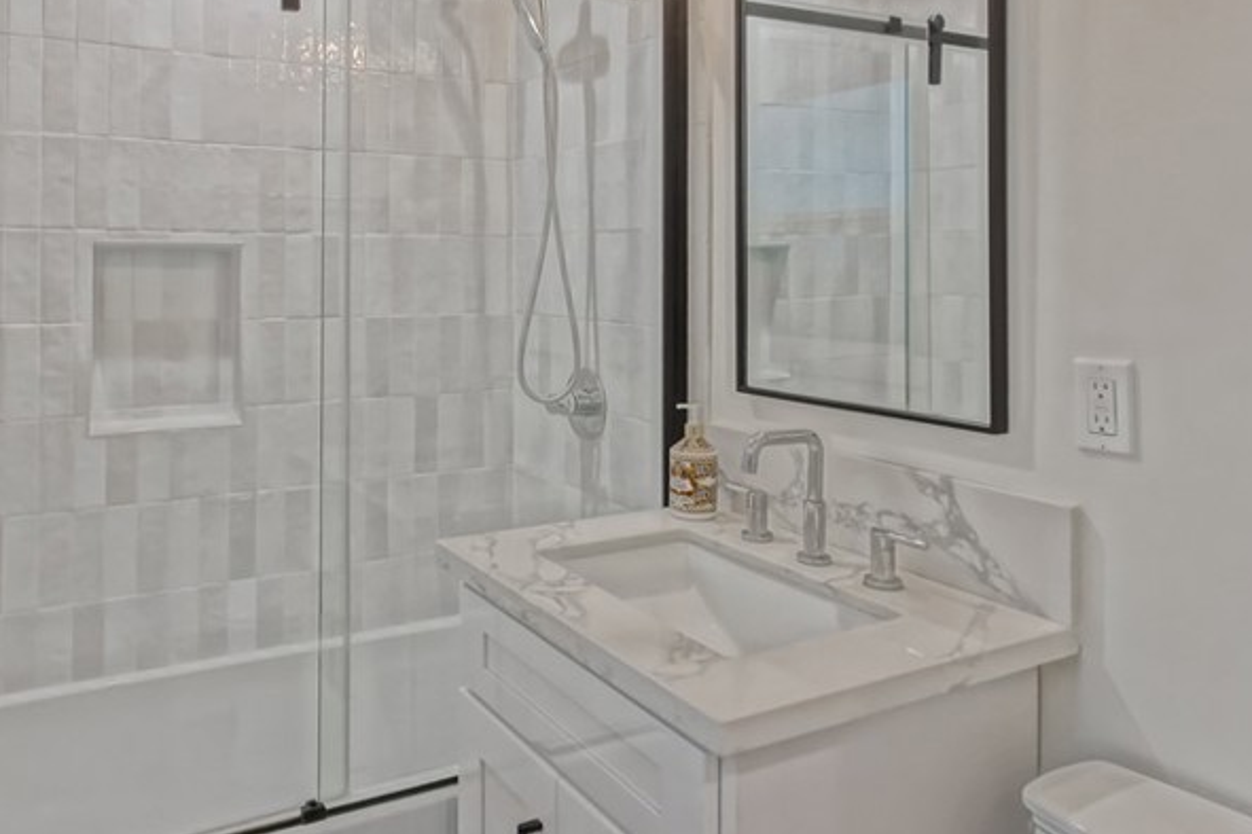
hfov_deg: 68.7
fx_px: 904
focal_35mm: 26
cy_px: 304
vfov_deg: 49.0
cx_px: 502
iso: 400
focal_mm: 10
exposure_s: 1/20
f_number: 8
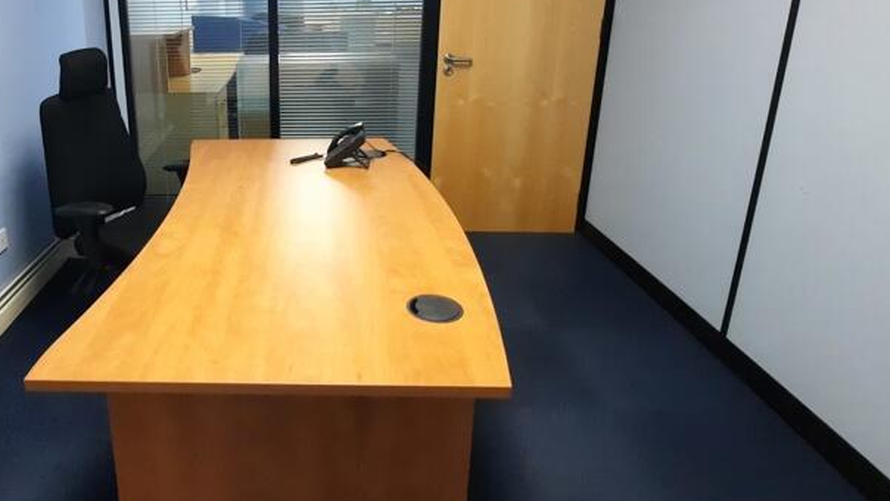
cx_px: 261
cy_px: 143
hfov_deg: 72.7
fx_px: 566
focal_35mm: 24
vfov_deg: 46.5
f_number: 2.2
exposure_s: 1/33
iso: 200
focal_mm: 1.74
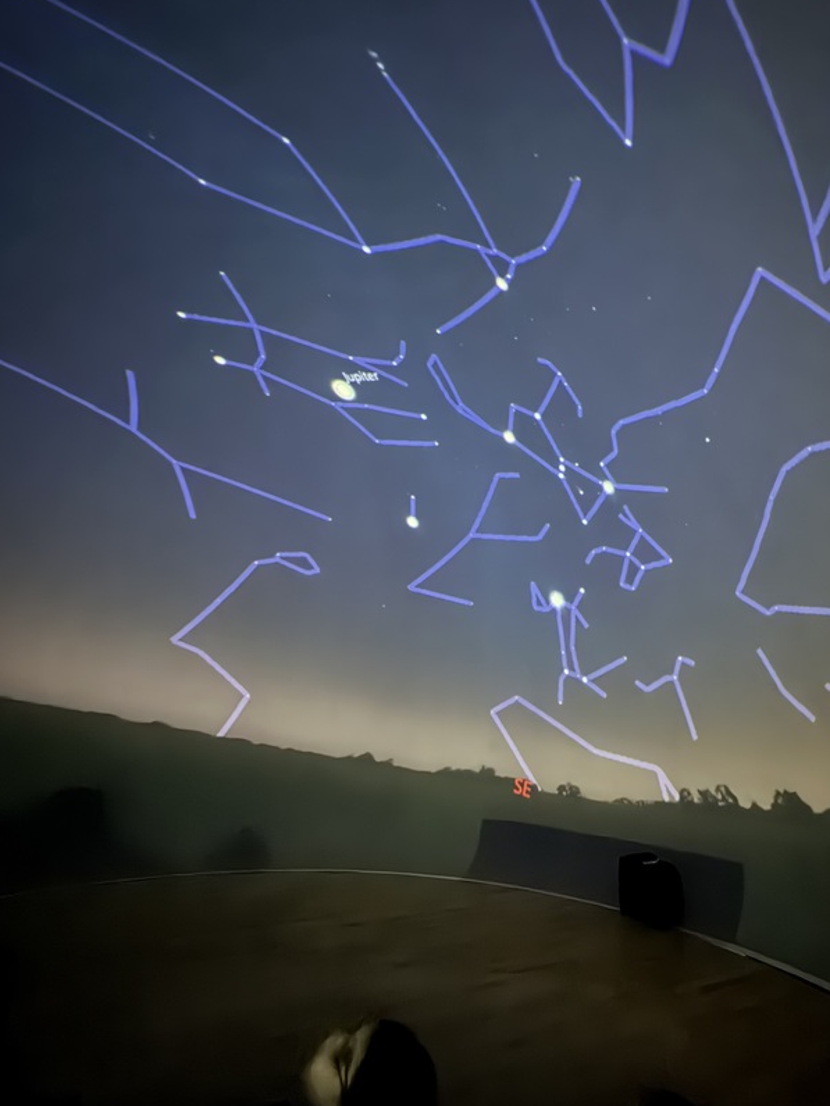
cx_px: 498
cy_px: 515
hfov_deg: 70.9
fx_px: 575
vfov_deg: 87.6
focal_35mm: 18
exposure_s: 1/4
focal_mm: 2.22
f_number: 2.2
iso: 3200
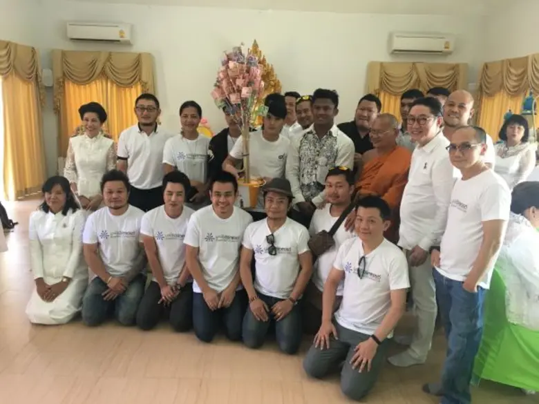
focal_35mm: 29
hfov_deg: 61.7
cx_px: 270
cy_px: 202
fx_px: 452
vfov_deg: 48.2
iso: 80
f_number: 2.2
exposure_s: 1/33
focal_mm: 4.15
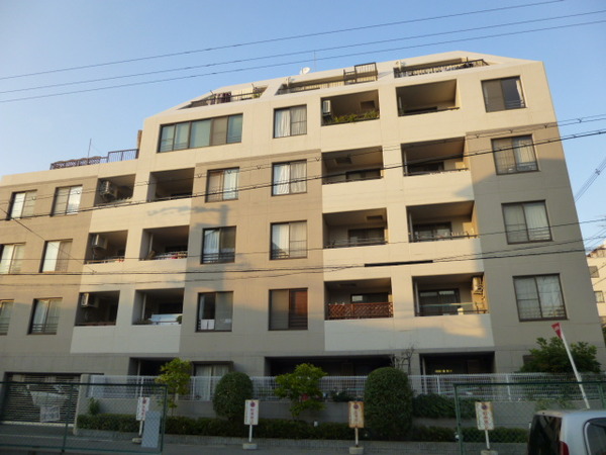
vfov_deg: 54.9
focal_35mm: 25
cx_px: 303
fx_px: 438
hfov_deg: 69.4
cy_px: 228
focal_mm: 4.5
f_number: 3.1
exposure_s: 1/320
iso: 160
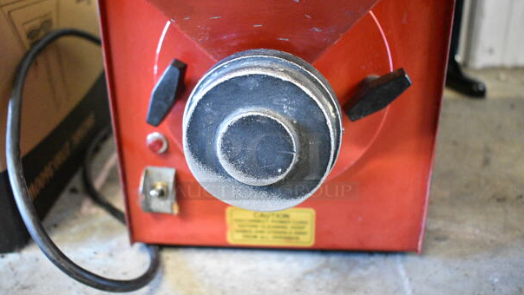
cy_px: 154
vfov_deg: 32.4
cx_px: 263
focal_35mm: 37
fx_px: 508
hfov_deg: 54.6
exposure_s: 1/80
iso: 6400
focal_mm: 23
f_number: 3.8
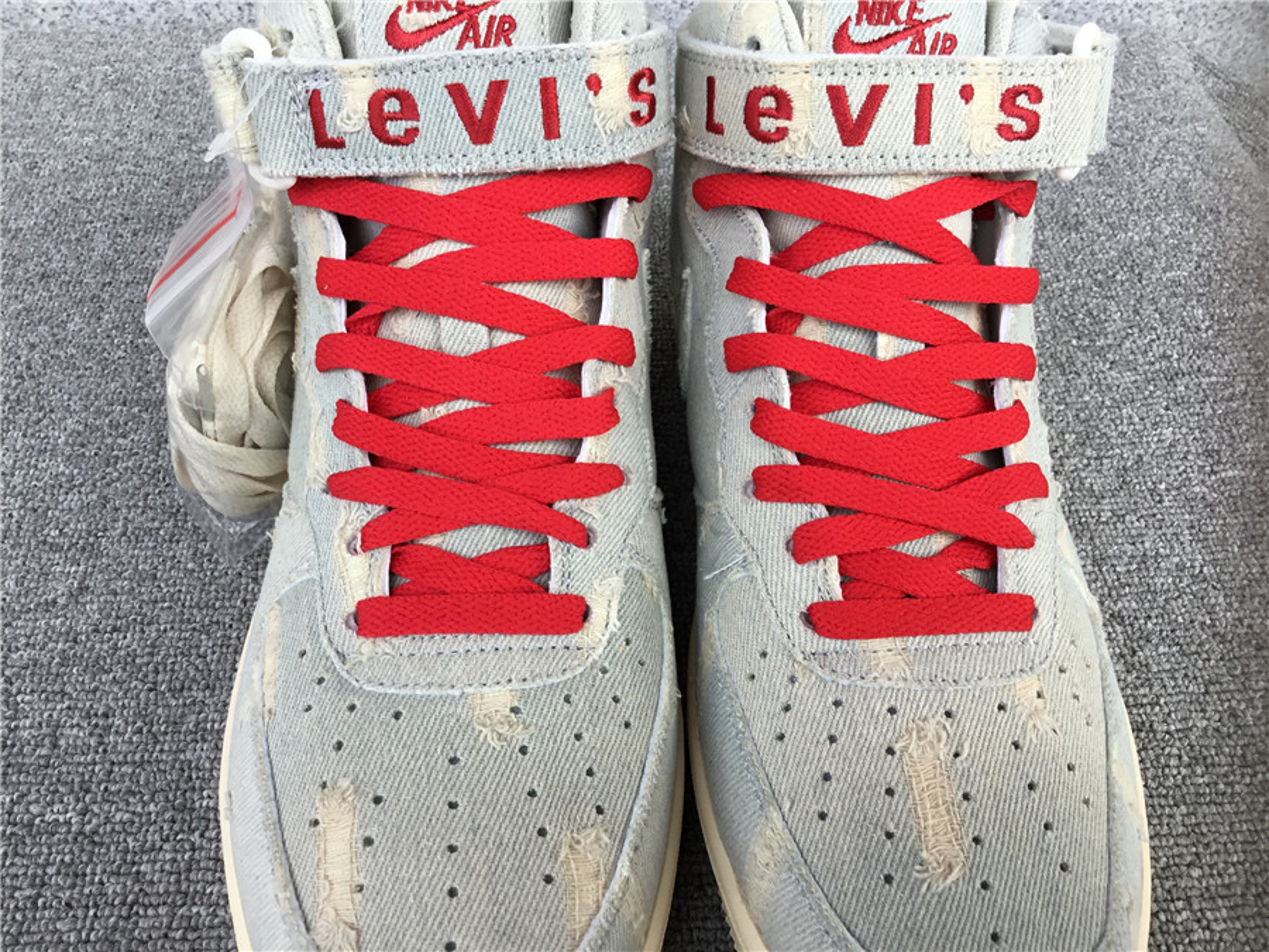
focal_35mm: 31
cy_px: 476
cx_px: 634
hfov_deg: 58.4
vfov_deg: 45.4
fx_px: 1136
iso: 25
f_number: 2.4
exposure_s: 1/186
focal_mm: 3.3
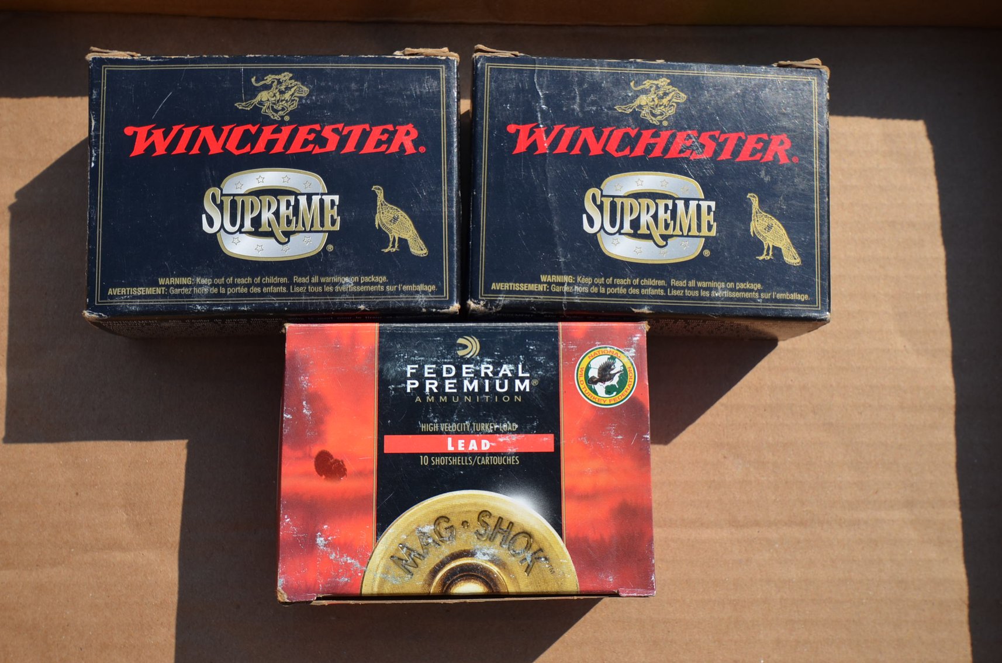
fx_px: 1000
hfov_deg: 53.2
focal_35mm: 36
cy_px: 332
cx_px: 501
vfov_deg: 36.7
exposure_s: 1/250
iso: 100
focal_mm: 24
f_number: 8
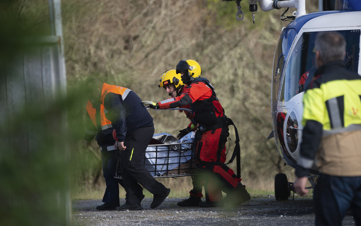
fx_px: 3119
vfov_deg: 4.1
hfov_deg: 6.6
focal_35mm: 317
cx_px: 180
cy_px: 118
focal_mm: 310
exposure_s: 1/640
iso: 250
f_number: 5.6
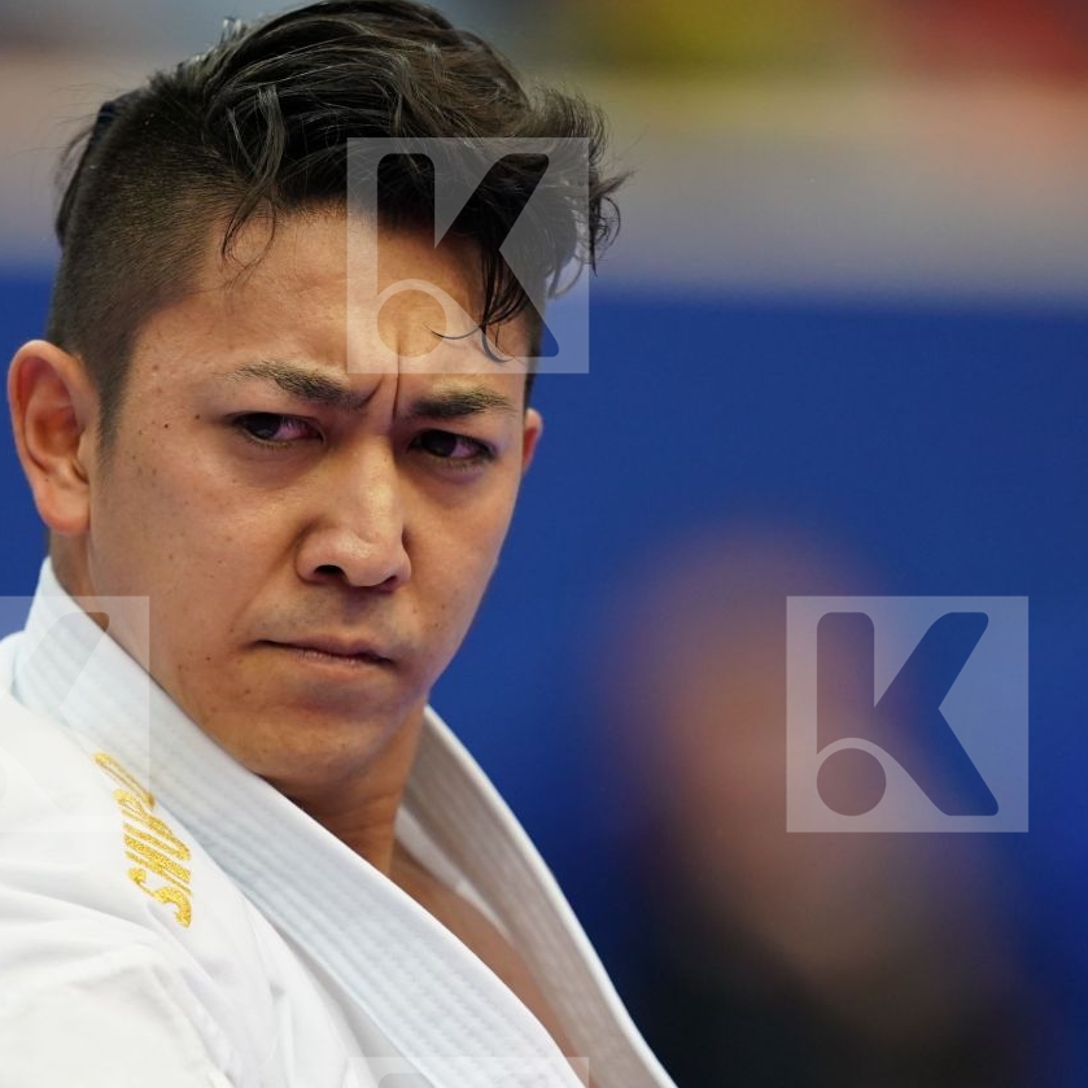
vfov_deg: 2.4
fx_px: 25923
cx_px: 468
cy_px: 715
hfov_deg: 2.4
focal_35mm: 729
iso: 1600
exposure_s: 1/500
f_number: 2.8
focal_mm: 400
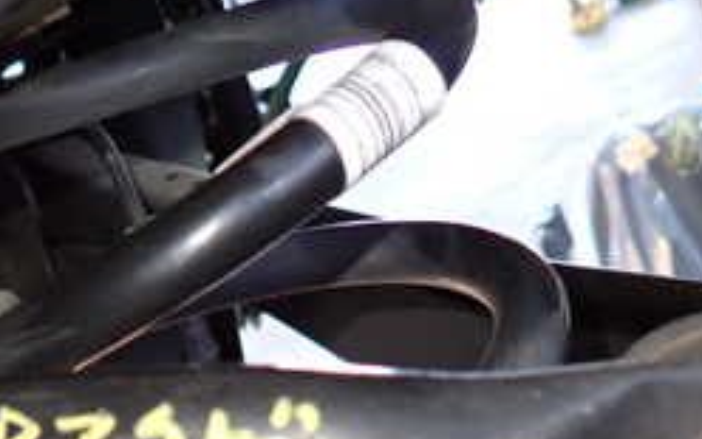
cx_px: 167
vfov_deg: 18.9
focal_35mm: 64
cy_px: 569
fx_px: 1224
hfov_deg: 31.4
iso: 400
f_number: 2
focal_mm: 4.5
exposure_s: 1/30
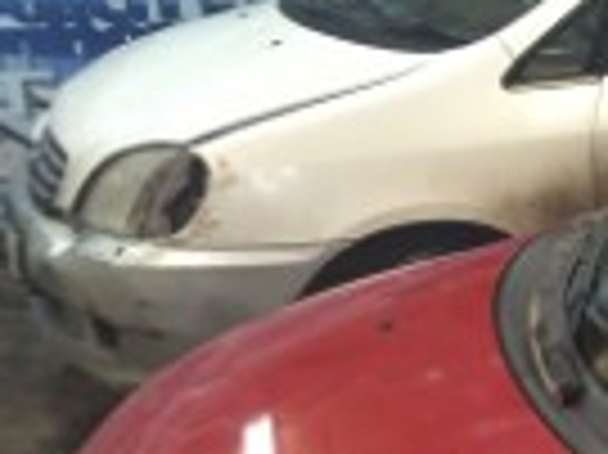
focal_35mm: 86
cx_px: 788
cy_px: 476
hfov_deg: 20.8
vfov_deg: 16.7
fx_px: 1509
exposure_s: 1/33
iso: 320
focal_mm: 4.15
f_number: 2.2
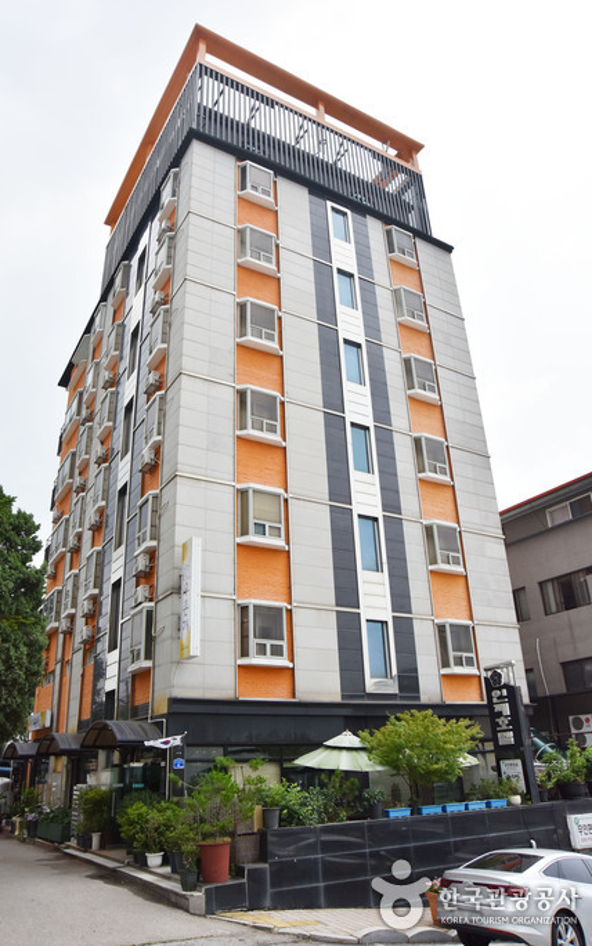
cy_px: 465
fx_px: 645
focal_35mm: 25
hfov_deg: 49.3
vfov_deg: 72.5
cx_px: 277
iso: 400
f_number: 8
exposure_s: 1/2500
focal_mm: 24
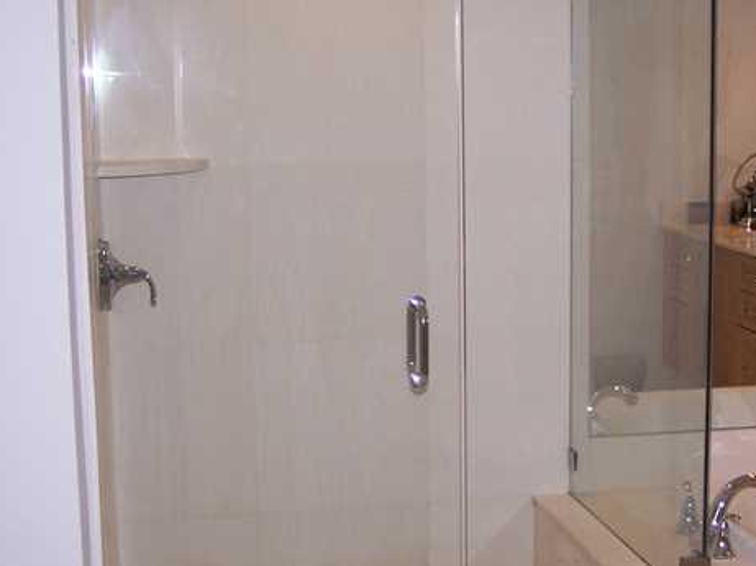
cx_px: 439
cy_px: 307
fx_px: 1440
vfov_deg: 22.2
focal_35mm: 66
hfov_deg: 29.4
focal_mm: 6.3
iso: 140
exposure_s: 1/60
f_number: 2.8
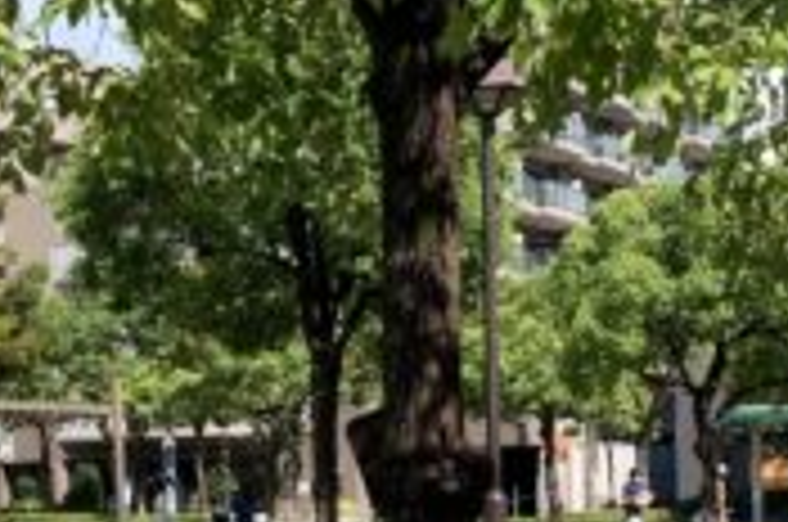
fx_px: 1748
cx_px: 356
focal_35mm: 80
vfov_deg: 16.7
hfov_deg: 25.4
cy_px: 513
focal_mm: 3.99
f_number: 1.8
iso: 20
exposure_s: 1/1171
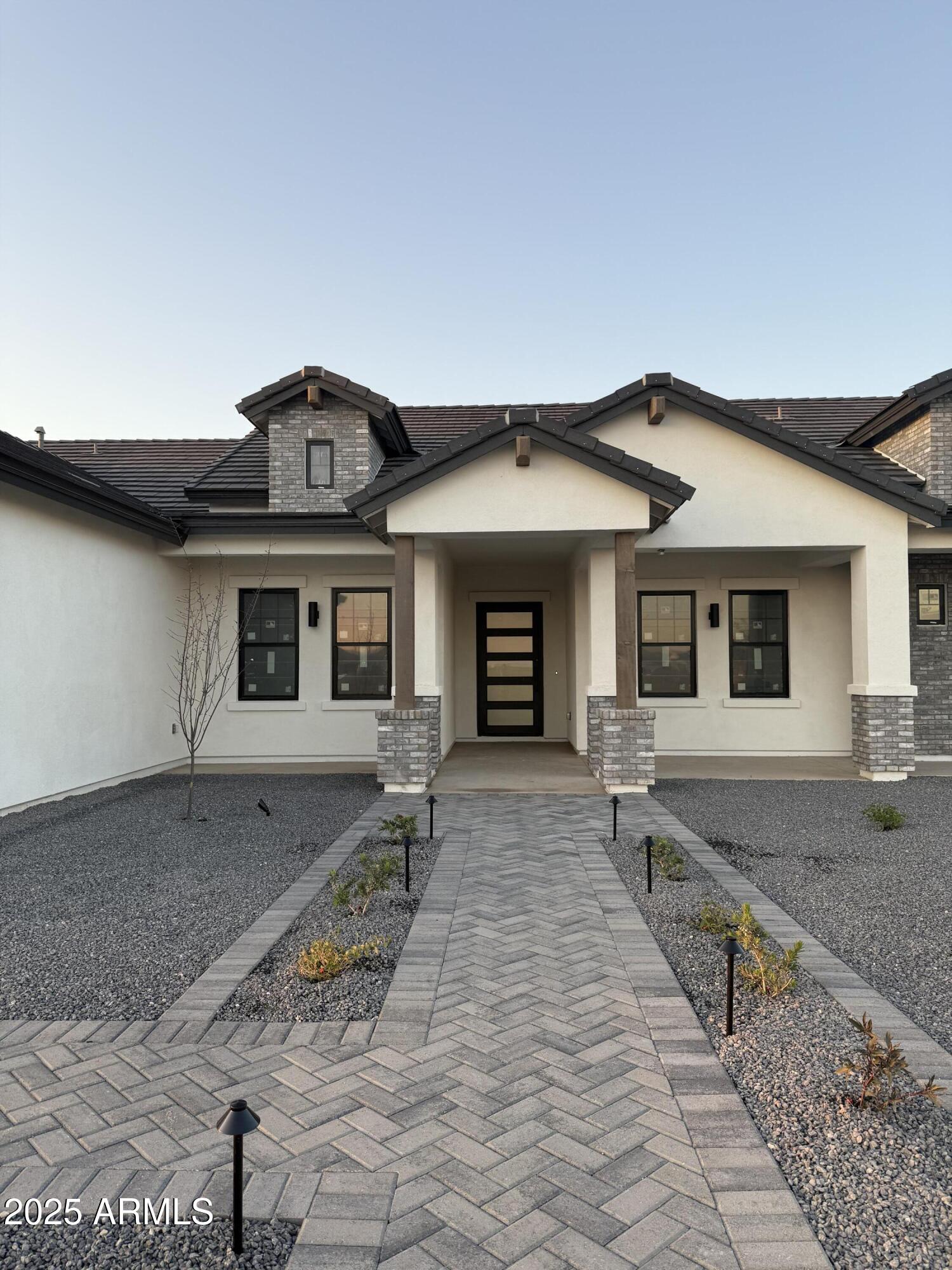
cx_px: 476
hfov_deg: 56.8
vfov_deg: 71.6
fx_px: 880
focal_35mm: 24
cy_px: 635
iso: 64
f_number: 1.78
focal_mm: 6.76
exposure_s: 1/153
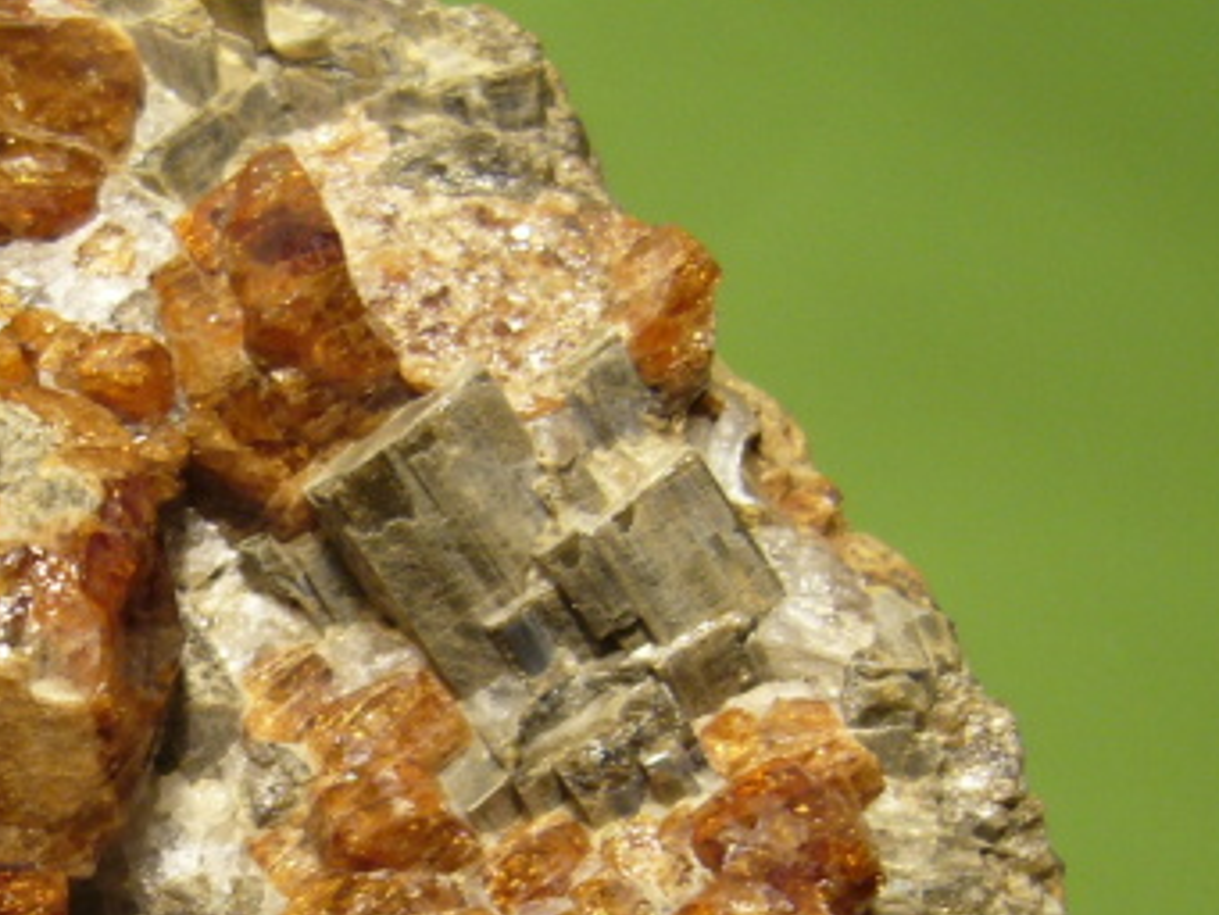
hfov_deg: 24.5
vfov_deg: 18.8
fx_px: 2713
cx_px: 97
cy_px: 810
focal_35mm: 77
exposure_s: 1/15
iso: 100
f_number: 2.8
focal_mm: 5.8
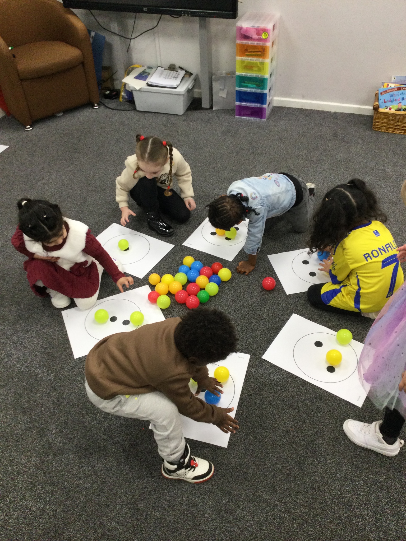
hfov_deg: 45.4
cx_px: 203
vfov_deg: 58.4
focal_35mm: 31
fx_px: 485
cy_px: 270
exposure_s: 1/33
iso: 50
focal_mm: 3.3
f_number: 2.4
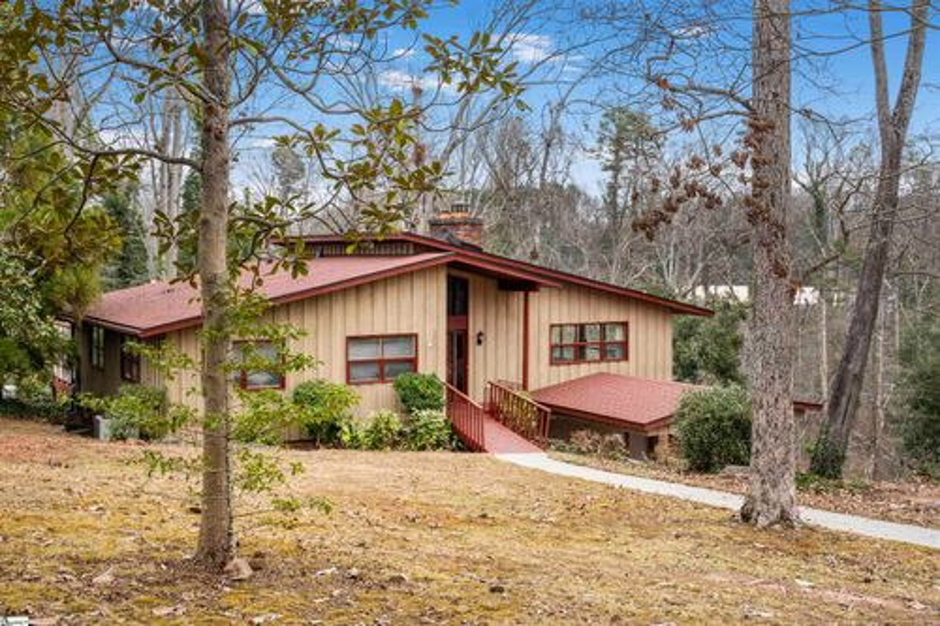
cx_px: 470
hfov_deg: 47.0
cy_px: 313
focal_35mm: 41
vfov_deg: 32.3
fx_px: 1081
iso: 250
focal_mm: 41.4
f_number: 7.1
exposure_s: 1/30
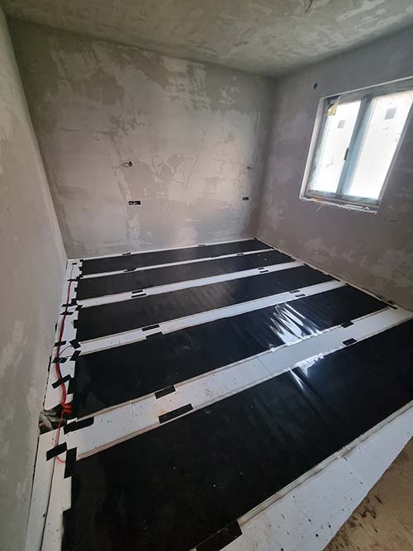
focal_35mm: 13
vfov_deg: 106.2
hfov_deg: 89.9
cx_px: 206
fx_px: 207
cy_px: 276
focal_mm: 2.2
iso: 640
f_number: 2.2
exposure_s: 1/33
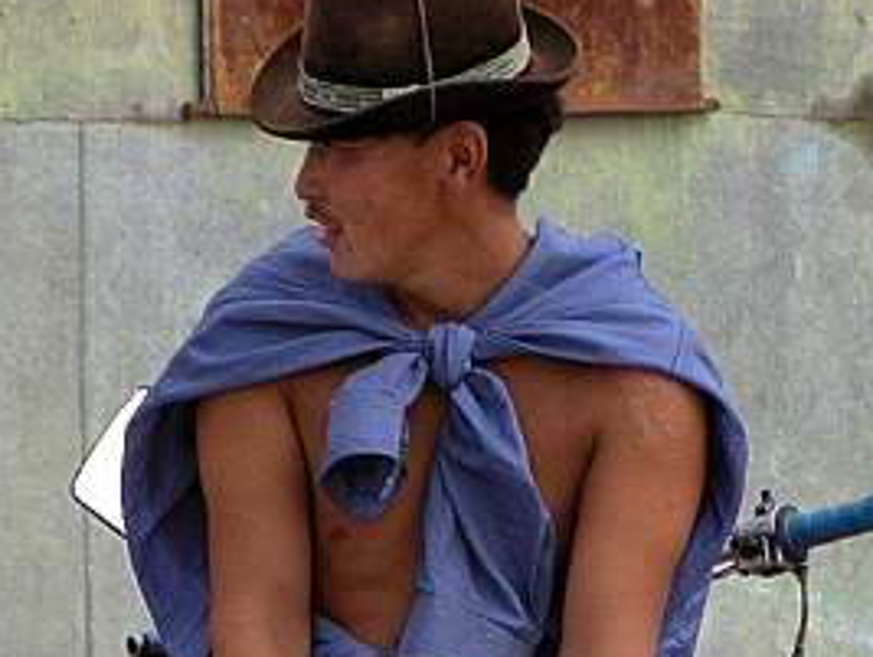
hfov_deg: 3.0
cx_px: 378
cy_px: 696
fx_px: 16844
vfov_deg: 2.2
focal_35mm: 667
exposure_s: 1/500
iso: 200
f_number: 6.6
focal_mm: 71.2
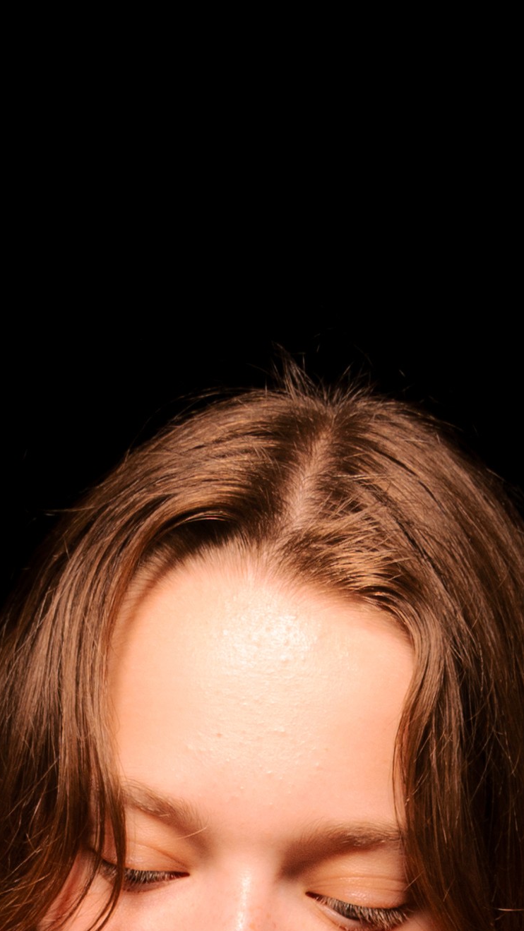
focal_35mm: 144
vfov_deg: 13.0
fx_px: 3557
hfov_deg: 8.4
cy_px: 1866
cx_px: 305
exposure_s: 1/125
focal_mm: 30
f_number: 8
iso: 200
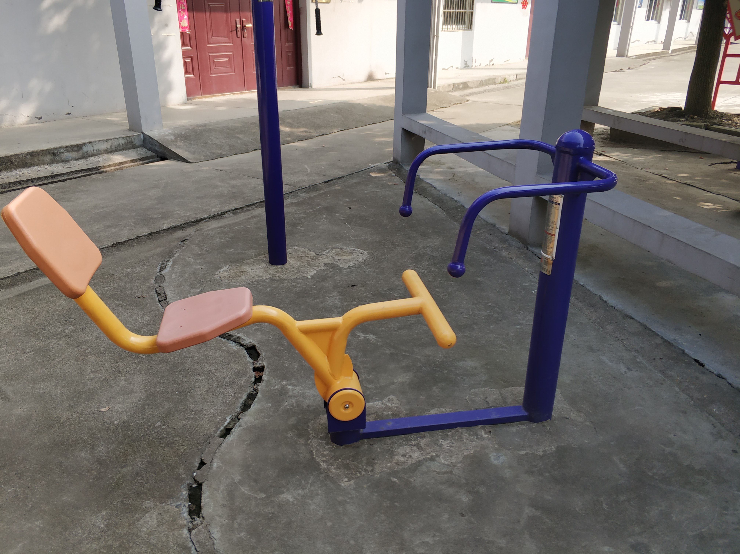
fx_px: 577
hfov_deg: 65.4
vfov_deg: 51.3
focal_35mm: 27
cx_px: 370
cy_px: 277
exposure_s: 1/731
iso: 203
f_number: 1.8
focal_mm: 3.82
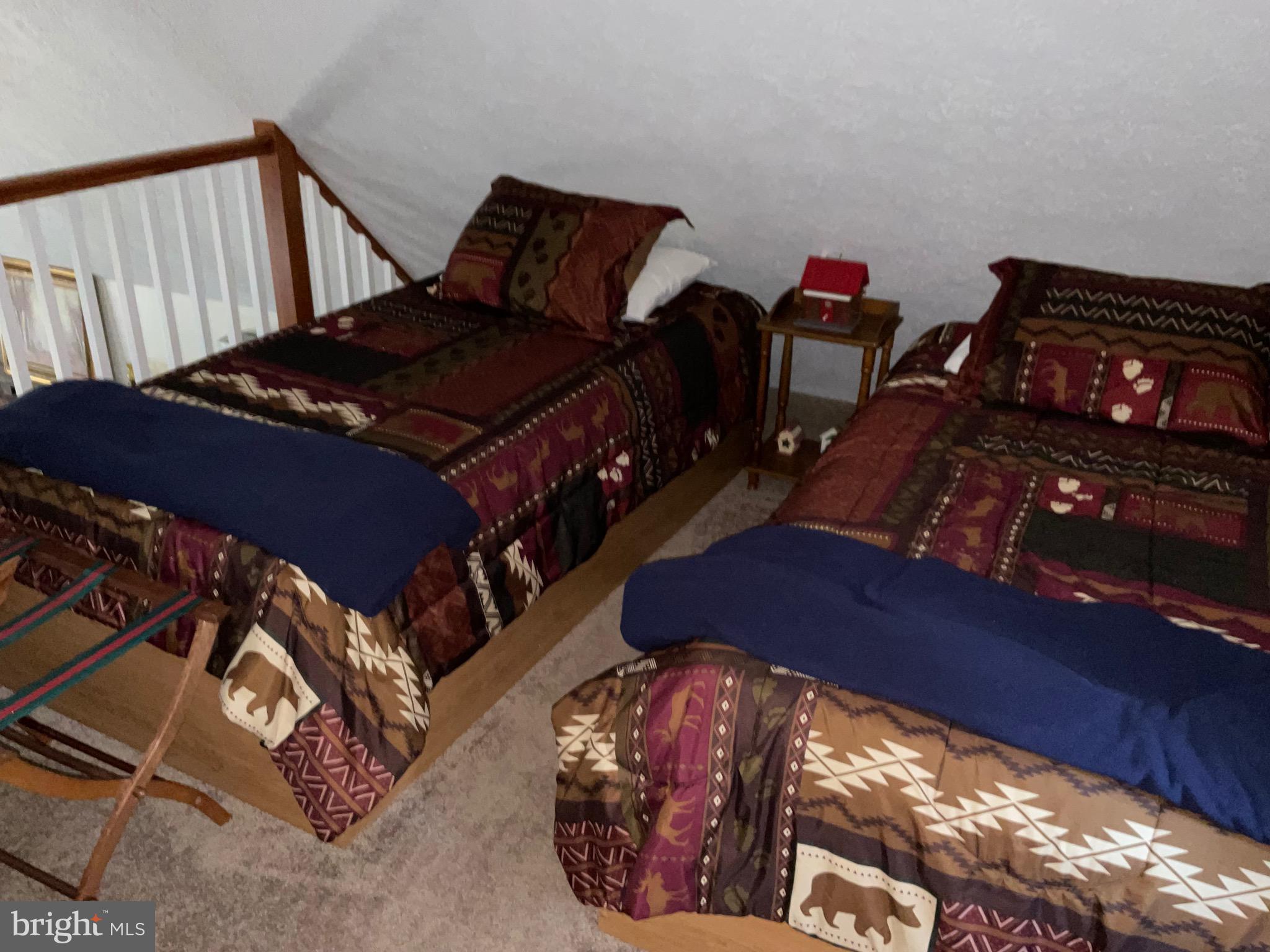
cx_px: 635
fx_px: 1064
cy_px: 476
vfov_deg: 48.2
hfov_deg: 61.7
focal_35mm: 29
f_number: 1.8
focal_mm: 3
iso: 125
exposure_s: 1/16
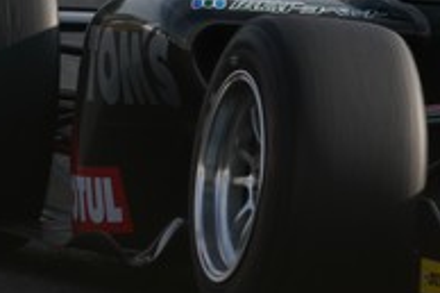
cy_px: -5
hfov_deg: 0.9
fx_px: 27159
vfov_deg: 0.6
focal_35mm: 2224
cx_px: 460
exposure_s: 1/800
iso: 200
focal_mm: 600
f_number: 8
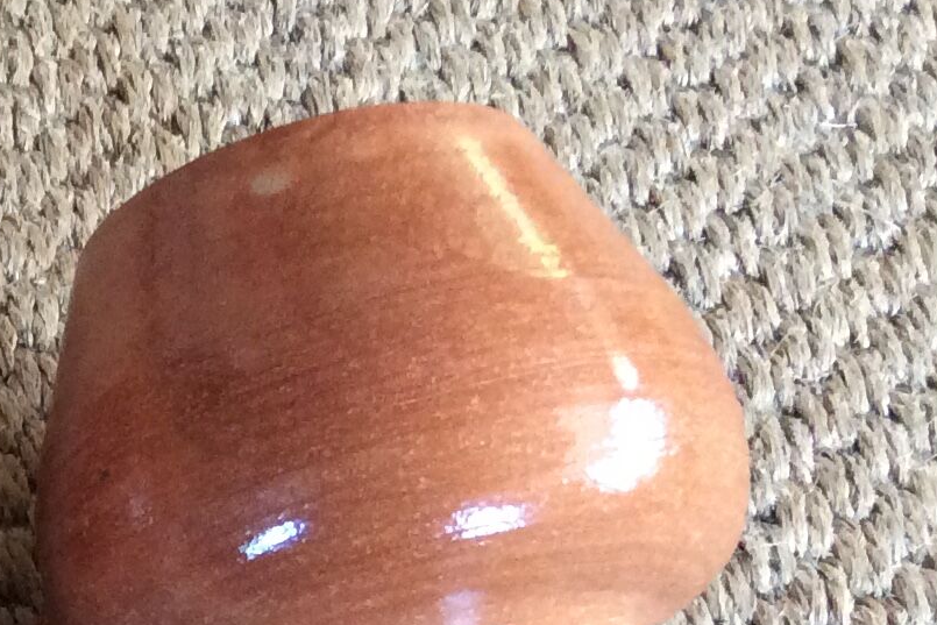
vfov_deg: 12.5
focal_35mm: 107
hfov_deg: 17.4
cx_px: -406
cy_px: 720
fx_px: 2785
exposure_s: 1/25
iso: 160
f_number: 2.4
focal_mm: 3.3
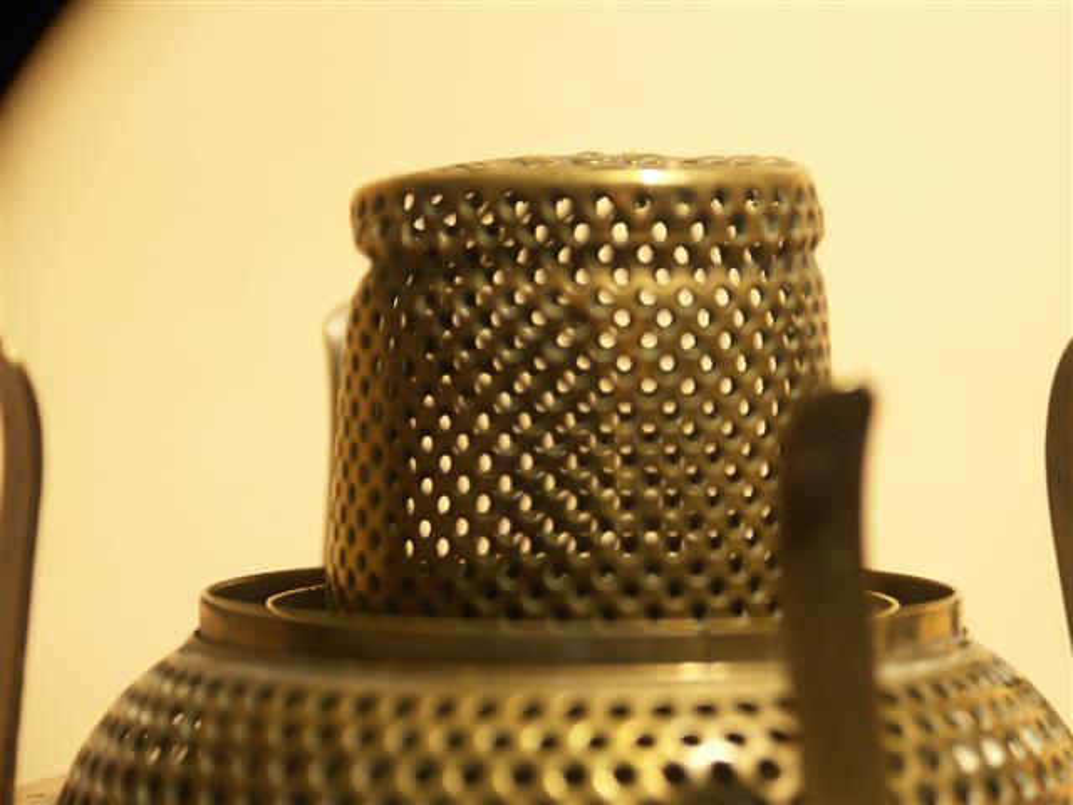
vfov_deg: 7.4
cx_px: 536
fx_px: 6199
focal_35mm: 200
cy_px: 402
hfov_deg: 9.9
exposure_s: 1/3
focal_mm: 50.69
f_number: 3.5
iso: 200
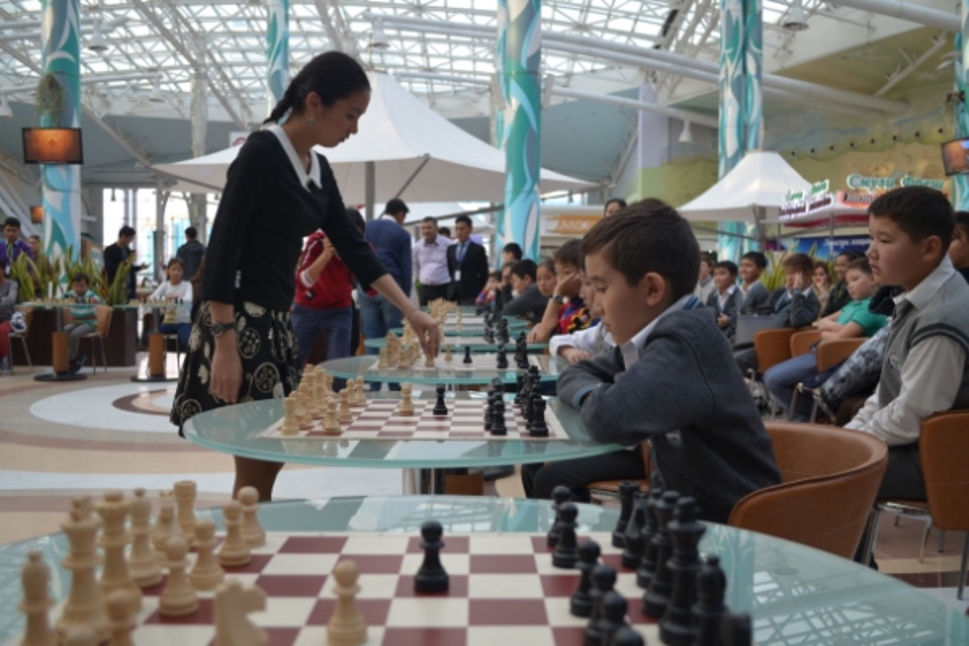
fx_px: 888
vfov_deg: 40.0
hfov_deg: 57.2
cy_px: 323
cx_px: 484
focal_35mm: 33
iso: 250
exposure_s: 1/125
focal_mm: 22
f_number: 3.8
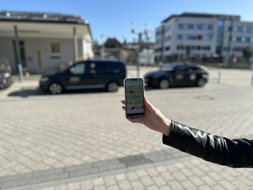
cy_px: 95
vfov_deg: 56.8
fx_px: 175
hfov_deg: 71.6
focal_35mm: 24
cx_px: 126
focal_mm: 6.86
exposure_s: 1/3717
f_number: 1.78
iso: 80
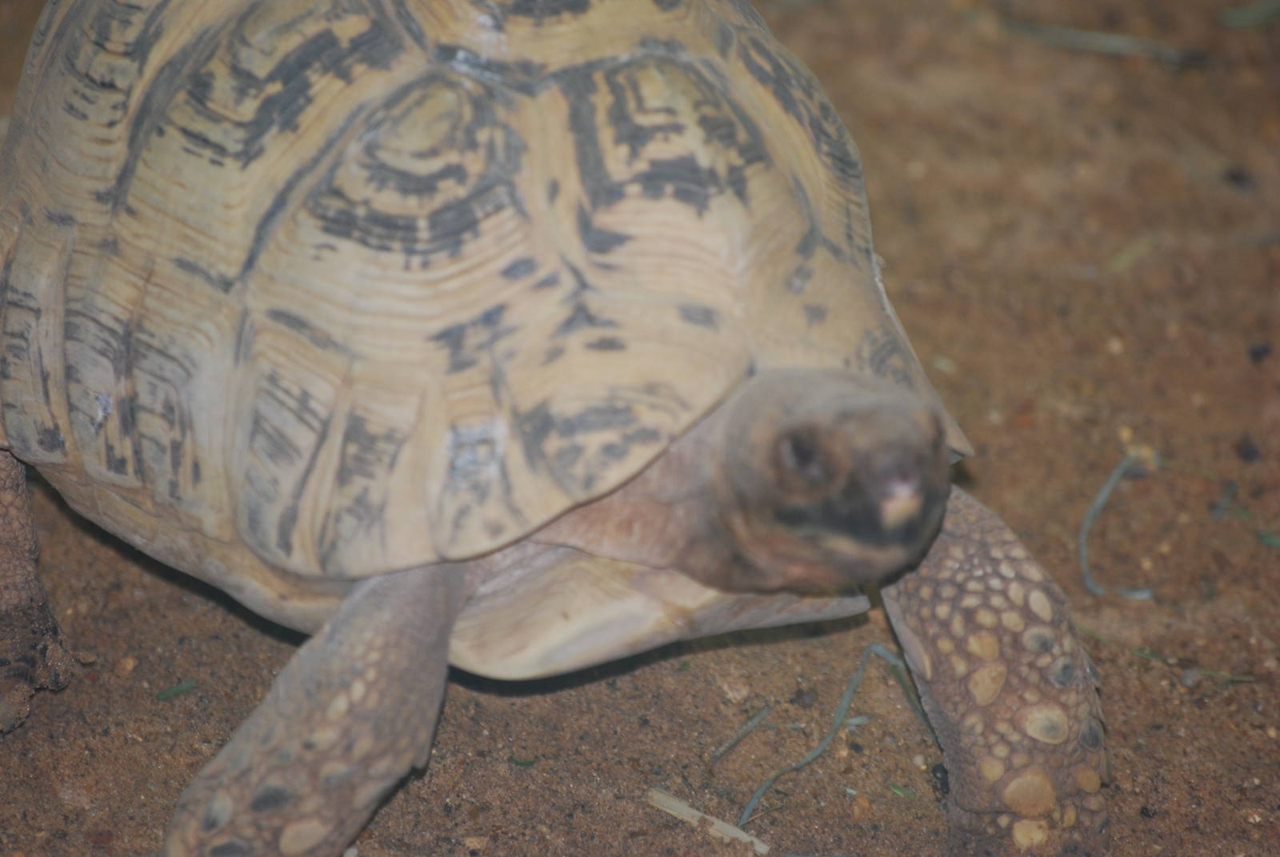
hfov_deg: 5.7
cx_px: 640
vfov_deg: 3.8
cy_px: 428
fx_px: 12815
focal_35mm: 360
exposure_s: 1/125
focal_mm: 240
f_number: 5.3
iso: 280
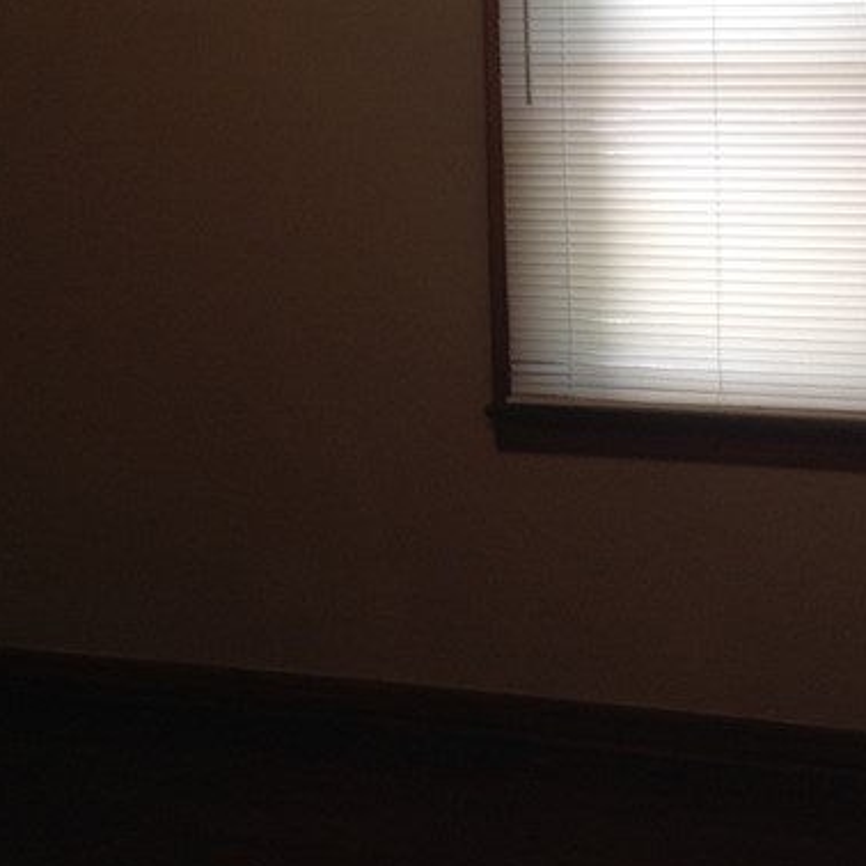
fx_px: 2236
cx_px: 616
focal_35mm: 79
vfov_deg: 21.3
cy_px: 32
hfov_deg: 21.8
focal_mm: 3.3
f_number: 2.4
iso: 32
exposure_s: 1/25
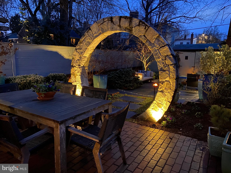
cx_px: 116
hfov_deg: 67.3
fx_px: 174
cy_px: 86
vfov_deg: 53.1
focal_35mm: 26
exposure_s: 1/8
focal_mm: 4.25
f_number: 1.8
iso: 1000
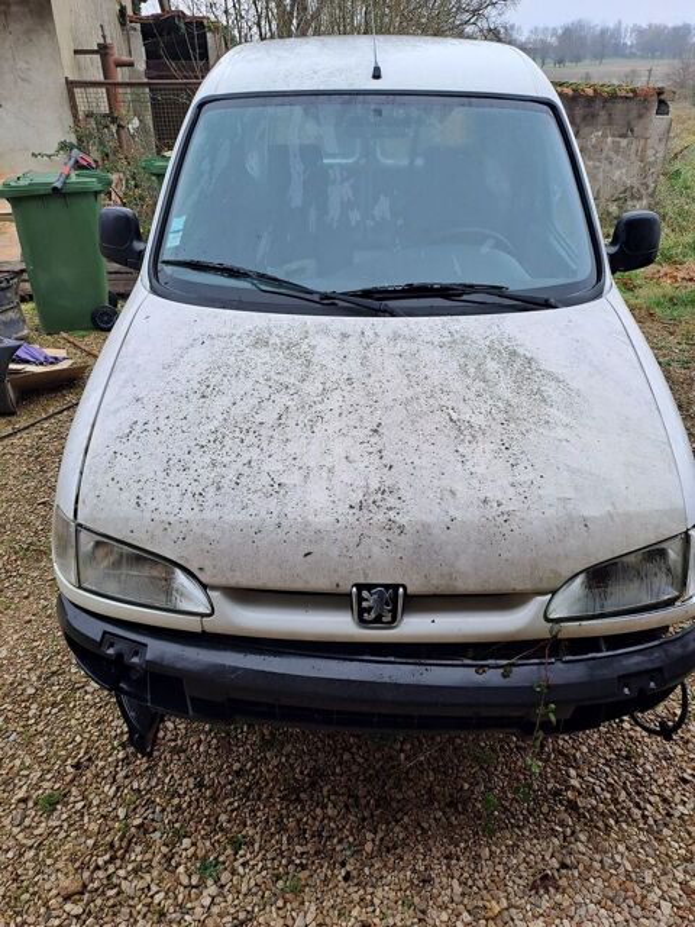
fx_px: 669
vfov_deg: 69.4
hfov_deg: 54.9
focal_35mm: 25
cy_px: 464
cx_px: 348
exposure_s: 1/216
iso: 32
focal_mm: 4.65
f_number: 1.8
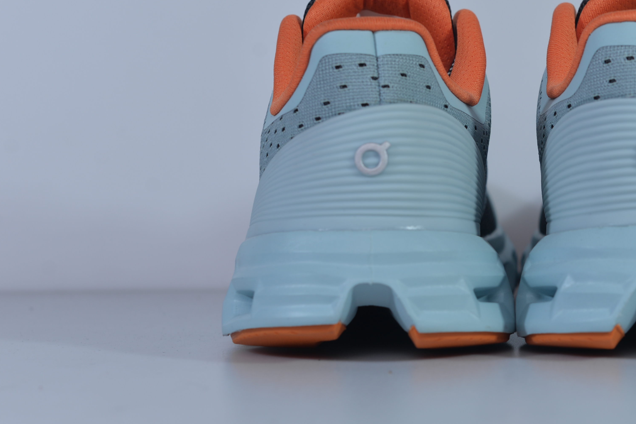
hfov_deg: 20.1
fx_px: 1767
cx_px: 546
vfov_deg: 13.7
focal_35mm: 100
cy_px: 167
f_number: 5.6
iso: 100
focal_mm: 50
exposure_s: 1/320
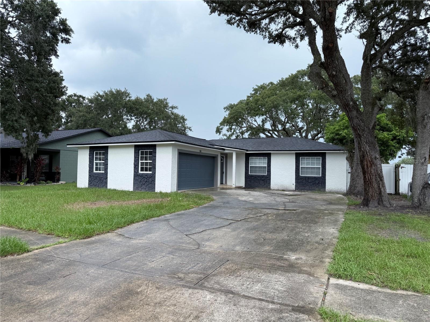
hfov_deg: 71.6
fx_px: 298
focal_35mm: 24
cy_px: 161
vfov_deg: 56.8
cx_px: 215
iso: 80
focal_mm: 6.76
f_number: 1.78
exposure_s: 1/2611
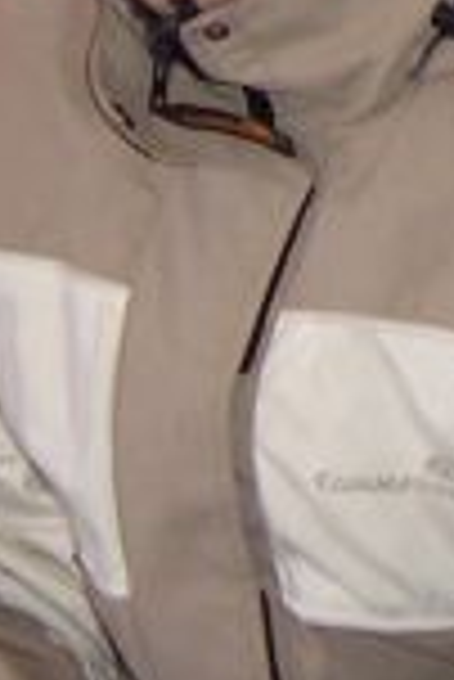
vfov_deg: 10.0
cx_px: 917
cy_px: 68
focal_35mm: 204
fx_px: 3850
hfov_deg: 6.5
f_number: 2.8
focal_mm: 5.6
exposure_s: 1/60
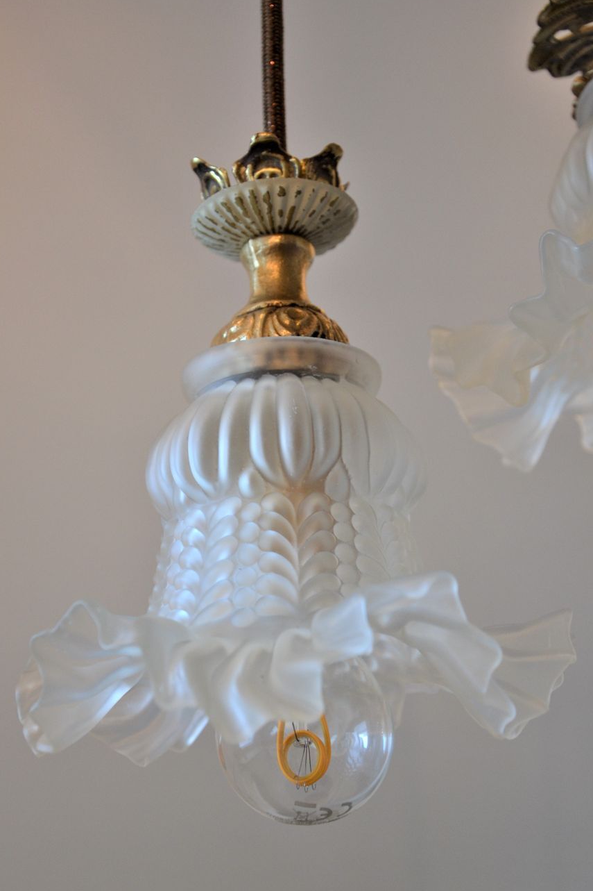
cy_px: 428
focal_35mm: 60
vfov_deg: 33.4
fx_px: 1483
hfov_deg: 22.6
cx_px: 307
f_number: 4.5
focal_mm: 38
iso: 500
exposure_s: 1/60
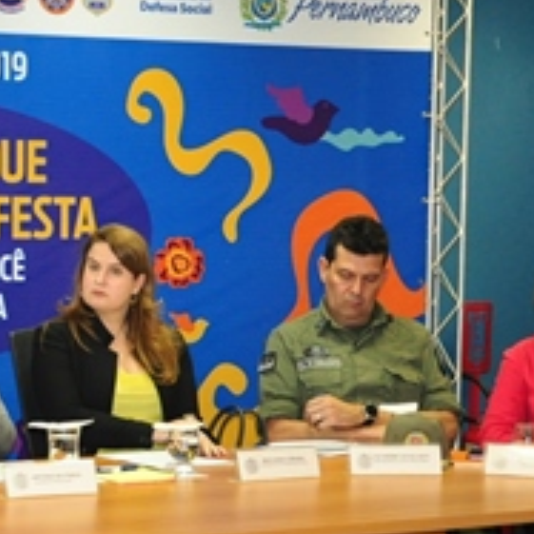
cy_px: 358
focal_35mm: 113
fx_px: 1972
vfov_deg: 15.4
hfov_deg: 15.1
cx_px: -46
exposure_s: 1/100
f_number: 4
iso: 1000
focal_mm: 26
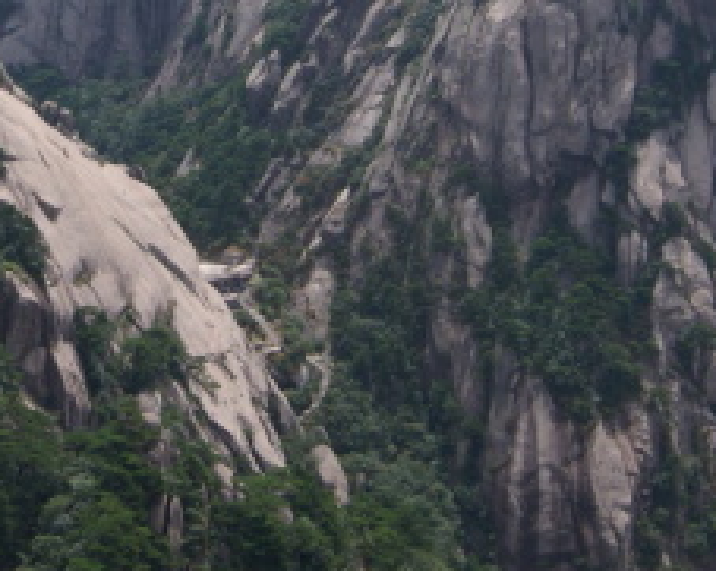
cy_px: -11
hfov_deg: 15.0
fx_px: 2688
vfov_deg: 12.0
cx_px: 76
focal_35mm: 127
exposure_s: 1/160
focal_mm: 20
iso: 100
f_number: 10
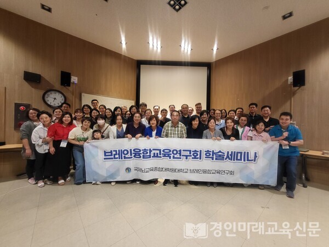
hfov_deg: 106.2
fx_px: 124
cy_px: 124
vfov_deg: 89.9
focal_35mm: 13
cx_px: 164
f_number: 2.2
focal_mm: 1.74
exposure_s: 1/60
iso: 320
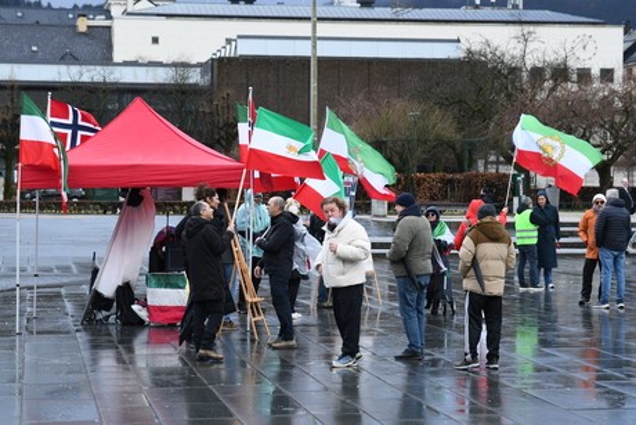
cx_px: 318
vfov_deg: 13.4
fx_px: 1802
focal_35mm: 102
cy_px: 212
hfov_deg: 20.0
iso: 200
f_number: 7.1
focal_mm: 68
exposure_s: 1/200
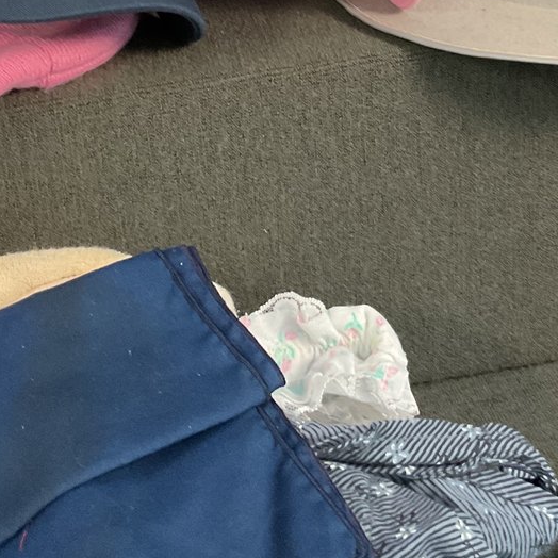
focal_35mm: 74
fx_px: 1350
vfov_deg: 22.6
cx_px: 290
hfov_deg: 23.4
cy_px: 29
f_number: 1.8
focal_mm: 3
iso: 200
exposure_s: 1/60
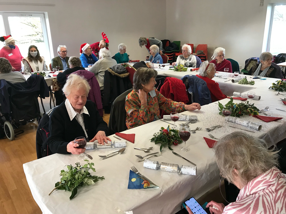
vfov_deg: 49.7
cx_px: 143
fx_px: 231
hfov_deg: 63.4
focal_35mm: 28
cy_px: 107
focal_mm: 3.99
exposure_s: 1/33
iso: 25
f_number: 1.8
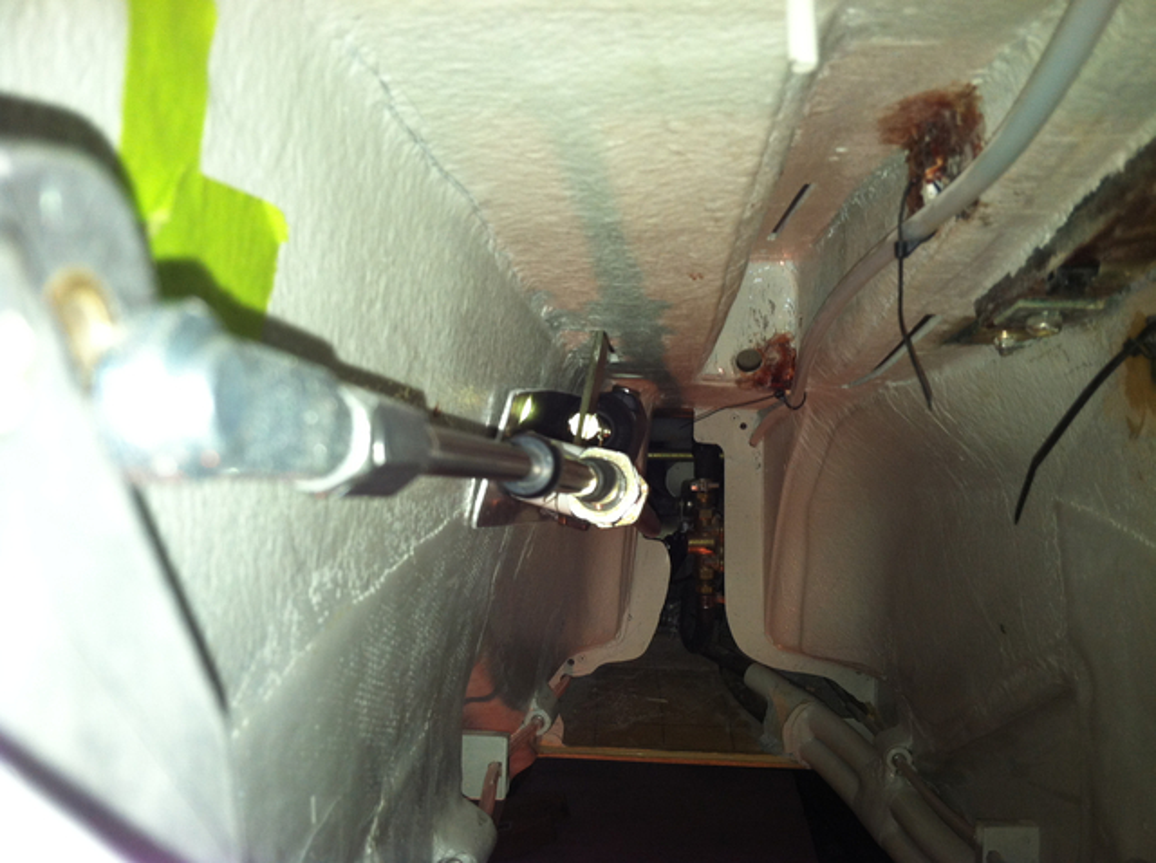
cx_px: 578
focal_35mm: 35
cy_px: 432
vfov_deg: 40.6
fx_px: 1167
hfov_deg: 52.7
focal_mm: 3.85
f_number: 2.8
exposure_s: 1/24
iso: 80
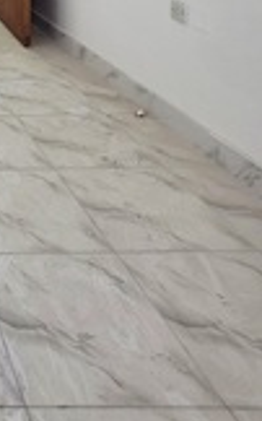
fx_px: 446
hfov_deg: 23.0
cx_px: -175
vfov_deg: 37.3
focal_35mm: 39
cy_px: -92
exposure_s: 1/101
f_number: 1.9
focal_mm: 2.2
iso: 100
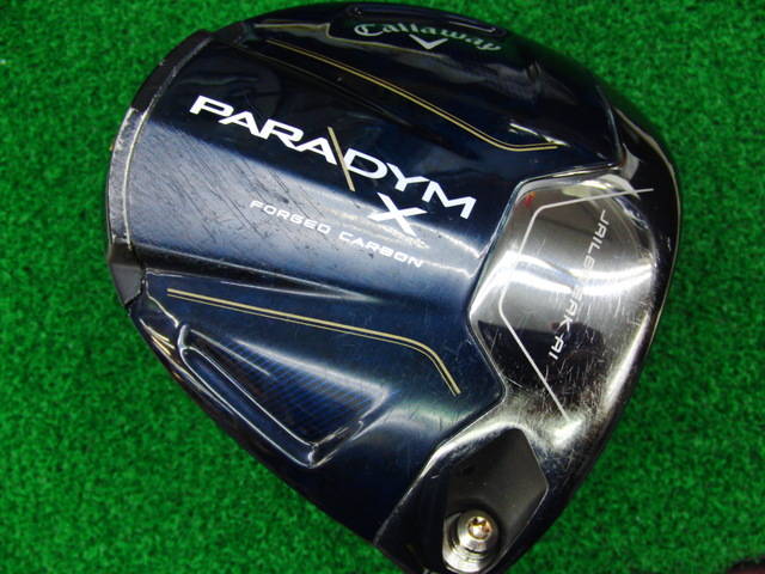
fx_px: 818
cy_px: 287
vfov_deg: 38.7
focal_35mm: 37
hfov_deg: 50.1
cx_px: 382
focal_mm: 6.42
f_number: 3.6
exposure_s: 1/50
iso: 400
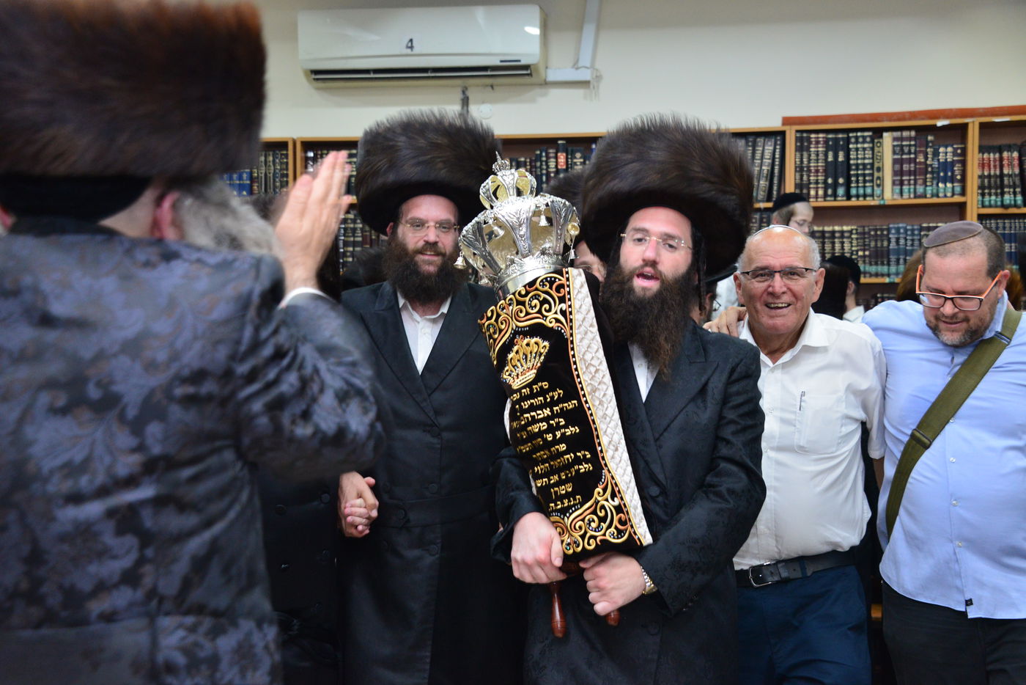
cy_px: 342
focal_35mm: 56
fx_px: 1596
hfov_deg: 35.6
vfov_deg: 24.2
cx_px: 513
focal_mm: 56
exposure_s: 1/100
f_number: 5.6
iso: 2500
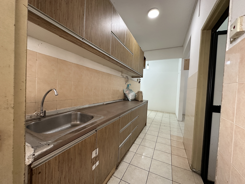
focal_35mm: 14
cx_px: 122
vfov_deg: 85.7
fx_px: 99
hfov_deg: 102.1
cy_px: 92
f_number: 2.2
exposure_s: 1/100
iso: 250
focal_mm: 2.22
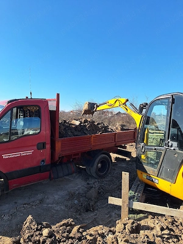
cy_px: 122
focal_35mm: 23
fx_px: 162
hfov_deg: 58.9
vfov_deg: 73.9
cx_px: 92
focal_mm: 5.54
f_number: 1.8
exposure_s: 1/2500
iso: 40
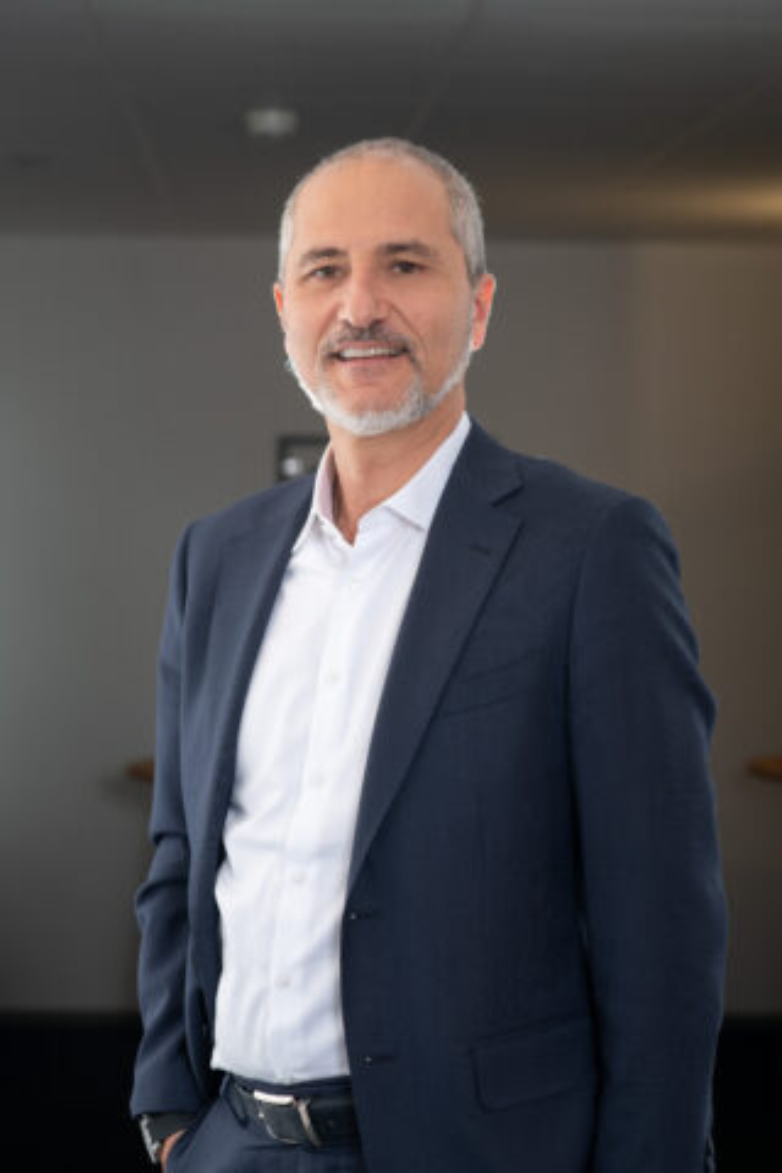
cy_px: 586
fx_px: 2769
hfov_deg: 16.1
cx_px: 391
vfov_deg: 23.9
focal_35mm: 85
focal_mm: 85
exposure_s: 1/80
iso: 160
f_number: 6.3
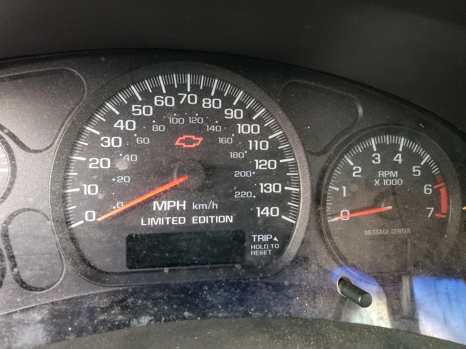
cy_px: 181
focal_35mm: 27
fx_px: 364
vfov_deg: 51.4
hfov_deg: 65.3
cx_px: 239
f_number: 1.5
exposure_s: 1/24
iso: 421
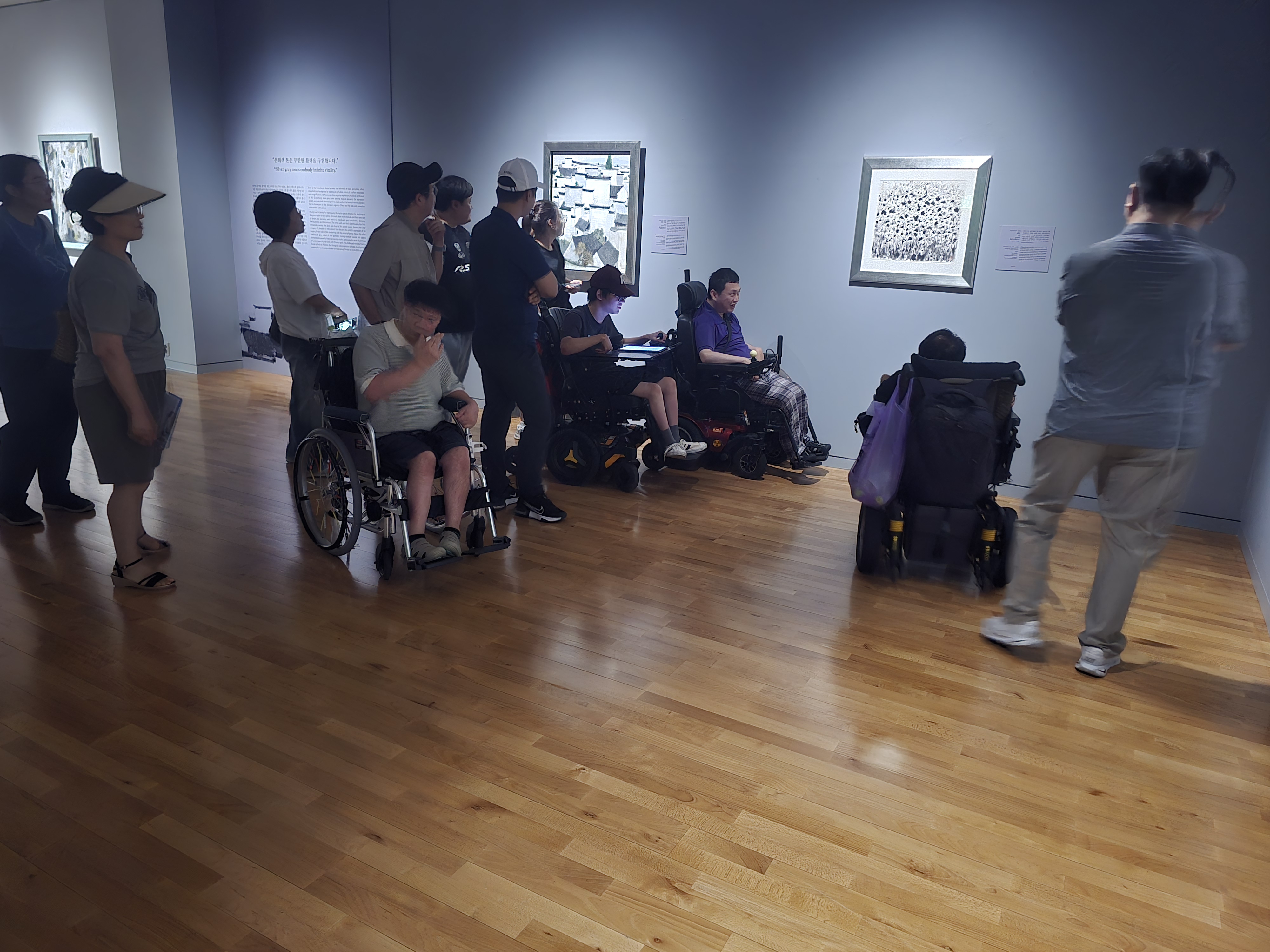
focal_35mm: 23
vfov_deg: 58.9
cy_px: 476
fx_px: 844
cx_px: 635
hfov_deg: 73.9
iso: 2500
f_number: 1.7
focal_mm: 6.3
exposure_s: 1/40
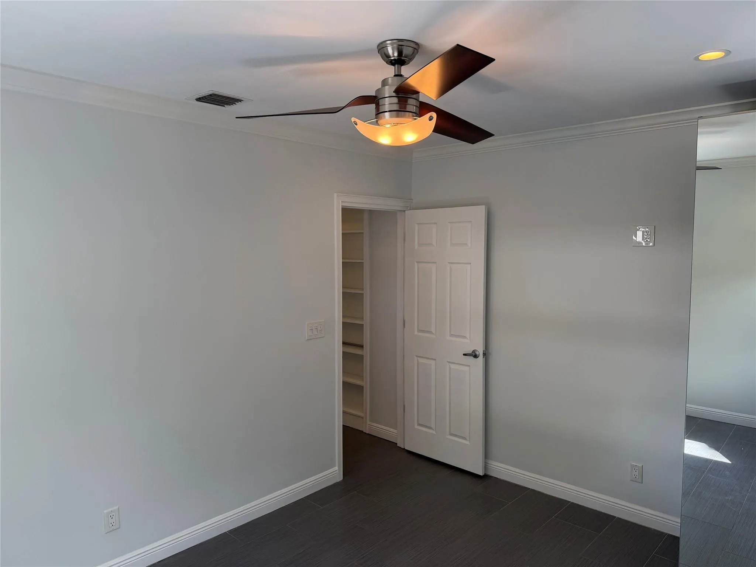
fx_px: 524
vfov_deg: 56.8
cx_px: 378
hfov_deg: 71.6
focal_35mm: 24
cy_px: 284
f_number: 1.78
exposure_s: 1/195
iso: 125
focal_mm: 6.76
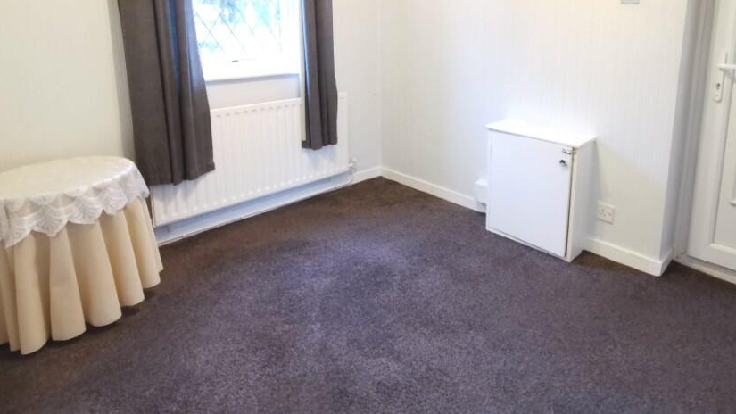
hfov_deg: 78.1
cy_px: 96
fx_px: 449
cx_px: 426
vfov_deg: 47.4
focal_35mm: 23
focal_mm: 2.26
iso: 640
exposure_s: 1/20
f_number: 2.2
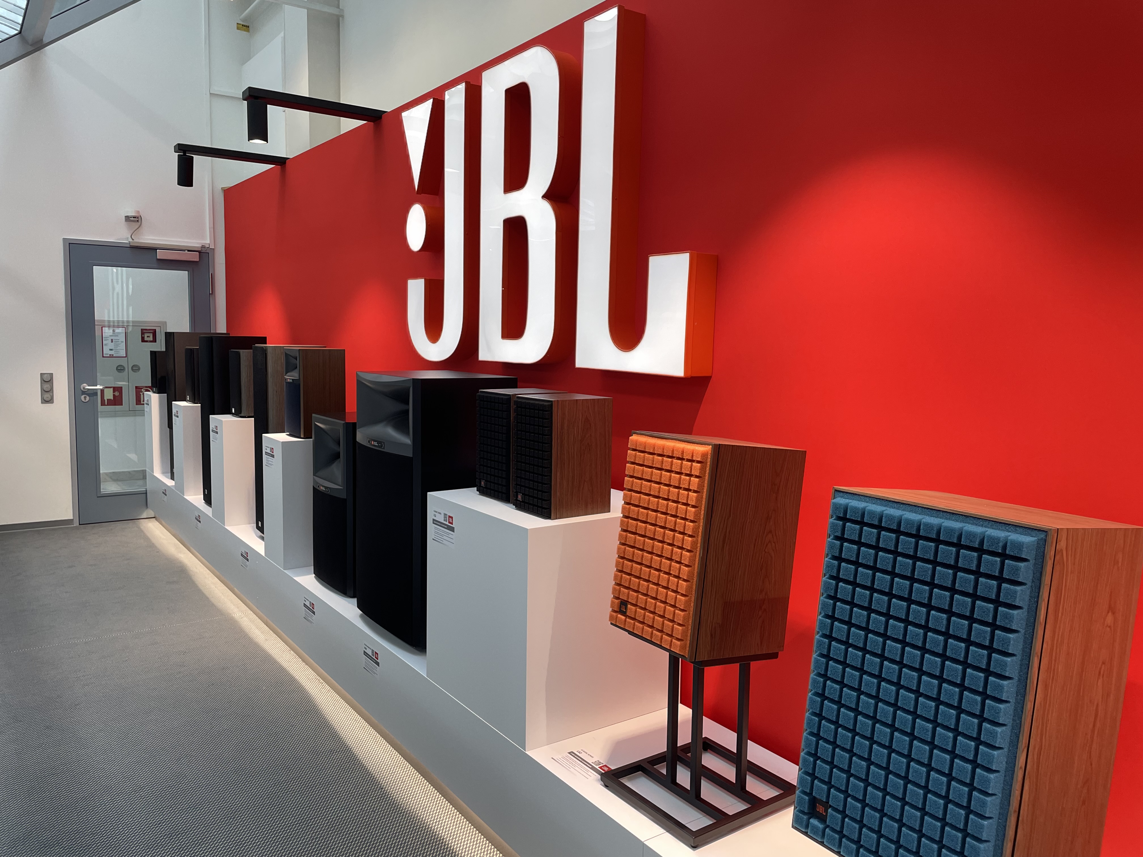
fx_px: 859
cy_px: 428
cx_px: 572
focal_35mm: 26
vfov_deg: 53.1
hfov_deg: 67.3
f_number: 1.6
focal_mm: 4.2
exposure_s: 1/100
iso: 125
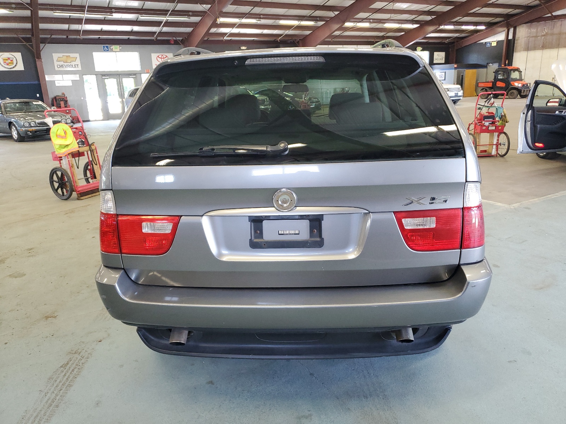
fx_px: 425
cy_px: 212
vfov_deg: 53.1
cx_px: 283
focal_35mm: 26
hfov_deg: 67.3
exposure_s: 1/60.2
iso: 168
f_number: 1.5
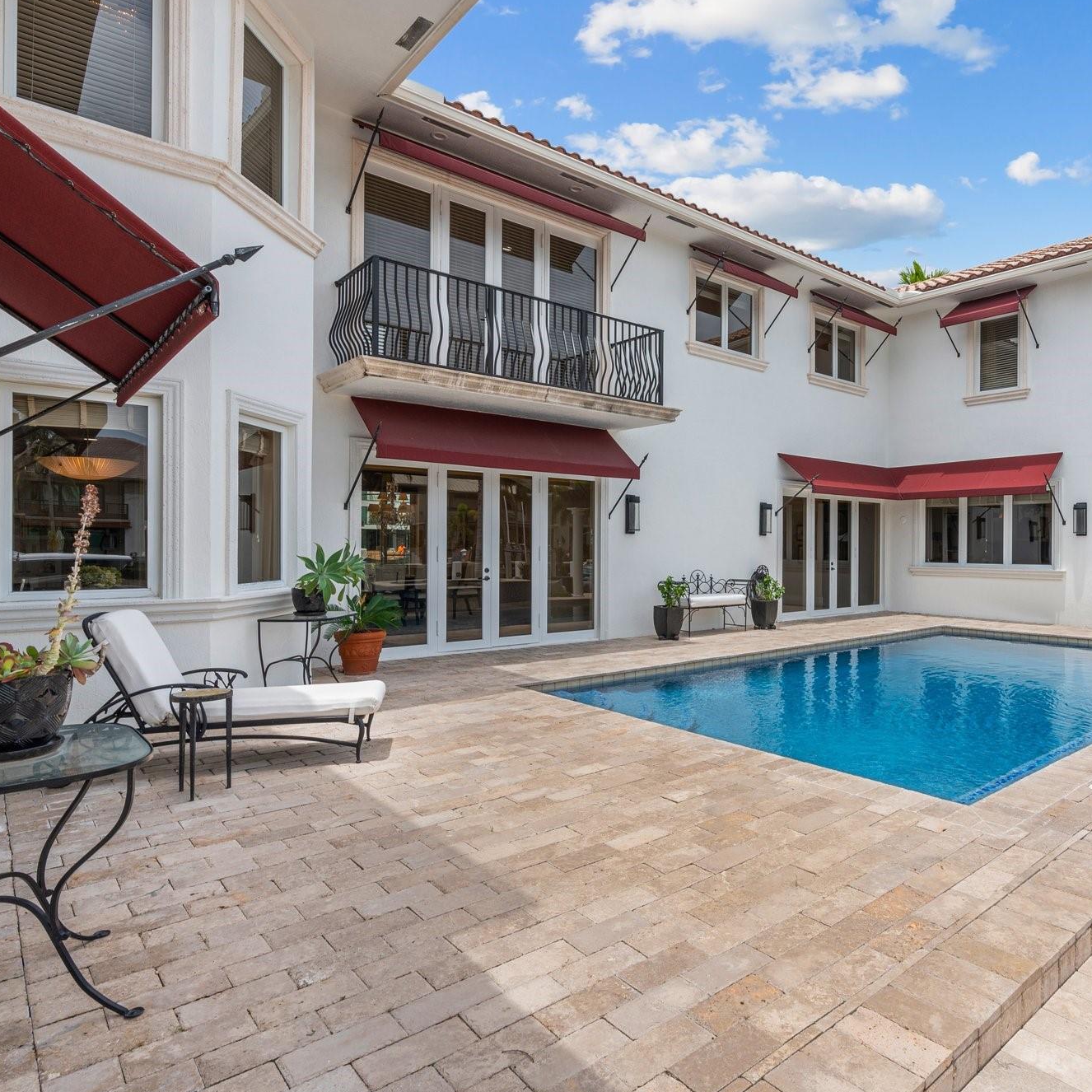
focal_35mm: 21
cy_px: 540
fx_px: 749
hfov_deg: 70.3
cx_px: 719
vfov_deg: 72.1
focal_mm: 16
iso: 320
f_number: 11
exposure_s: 1/160
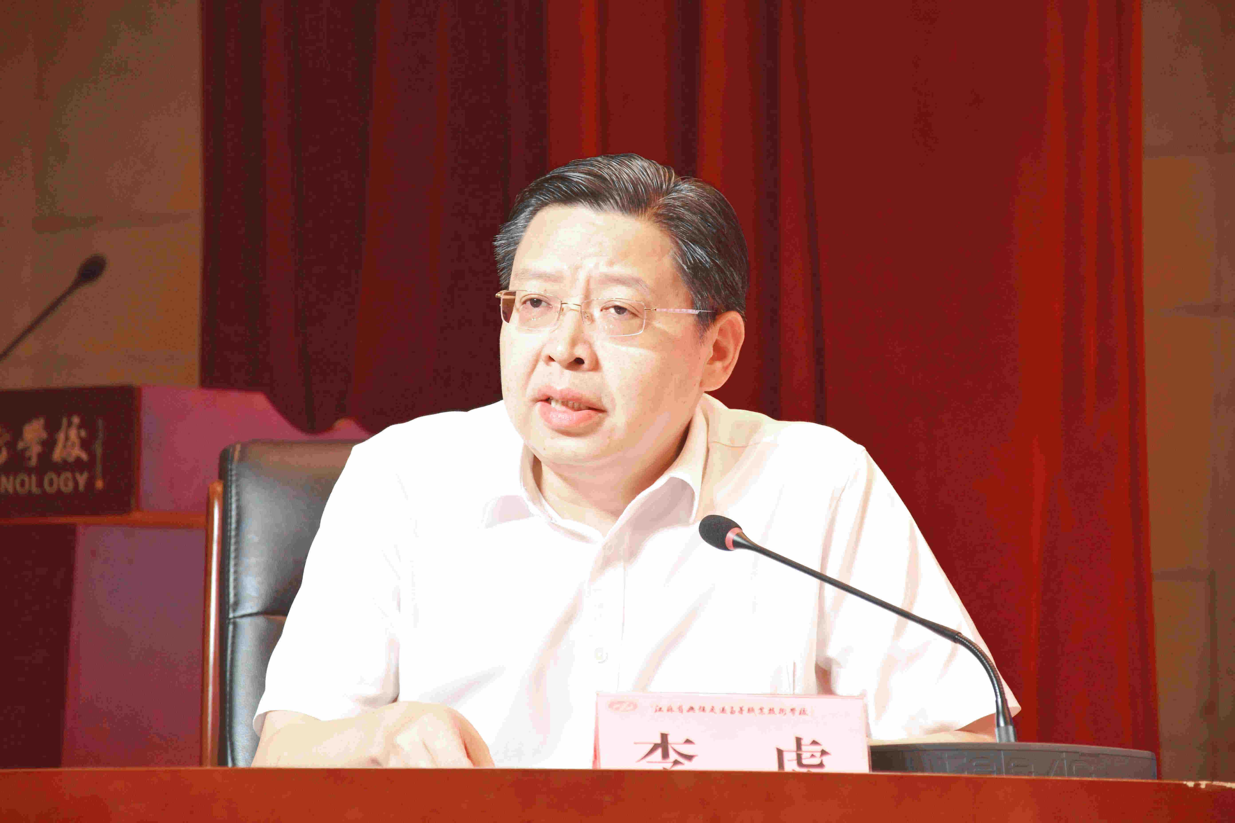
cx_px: 618
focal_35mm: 195
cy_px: 412
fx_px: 6689
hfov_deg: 10.5
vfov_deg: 7.0
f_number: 5.6
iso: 280
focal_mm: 130
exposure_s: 1/250
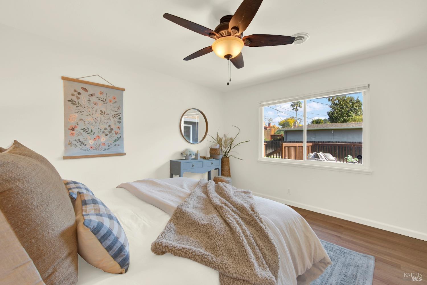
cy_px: 142
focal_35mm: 14
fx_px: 166
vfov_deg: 81.3
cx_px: 214
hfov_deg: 104.2
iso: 100
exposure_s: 1/8
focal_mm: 14
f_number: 14
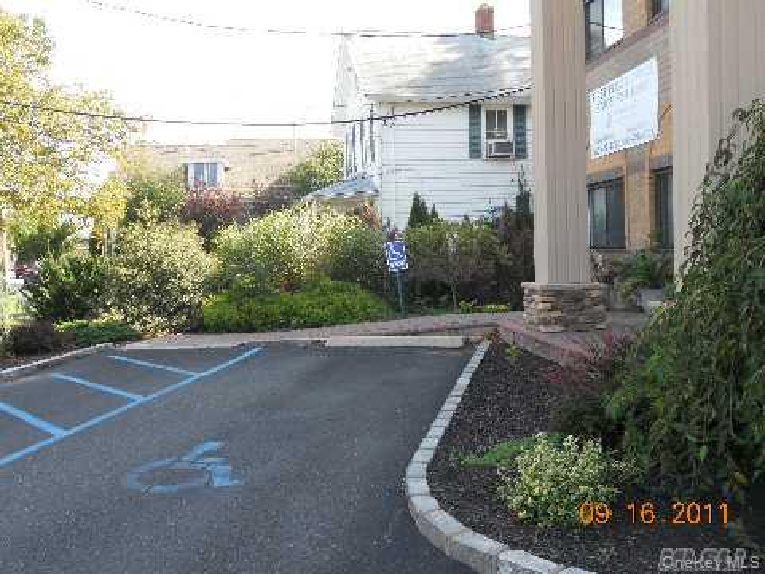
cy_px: 287
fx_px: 707
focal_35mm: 32
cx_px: 382
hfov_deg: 56.8
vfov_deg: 44.2
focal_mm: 5.8
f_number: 3.5
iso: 80
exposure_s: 1/160
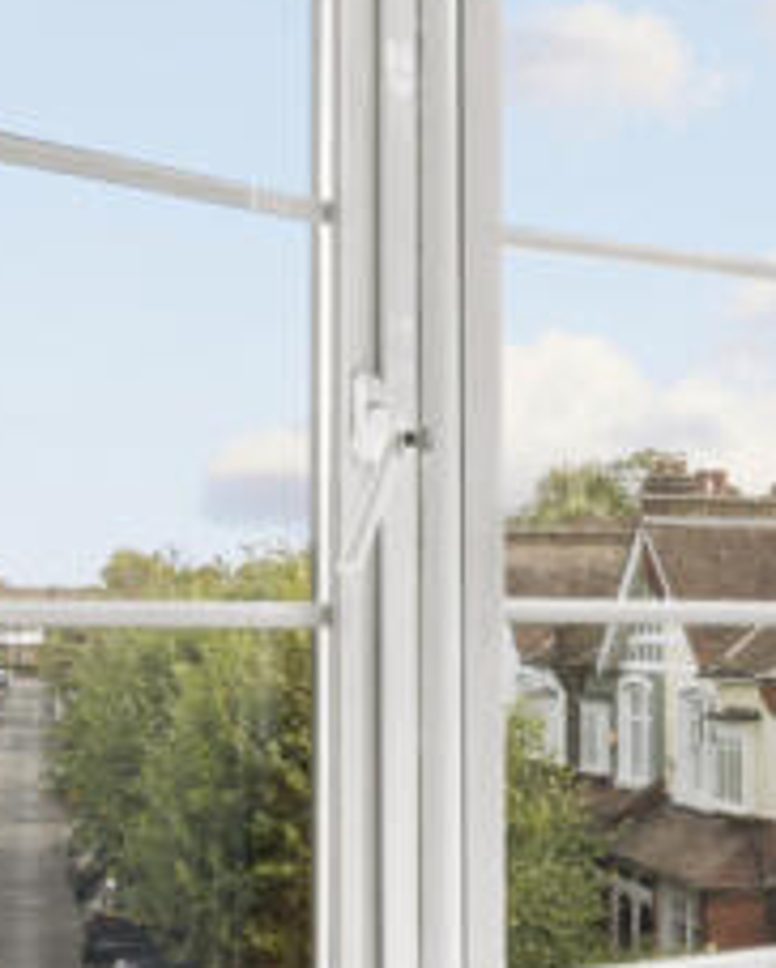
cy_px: 603
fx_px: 2179
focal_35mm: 76
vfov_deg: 25.0
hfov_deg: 17.5
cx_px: 1266
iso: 200
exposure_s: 1/5
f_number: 16
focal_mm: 18
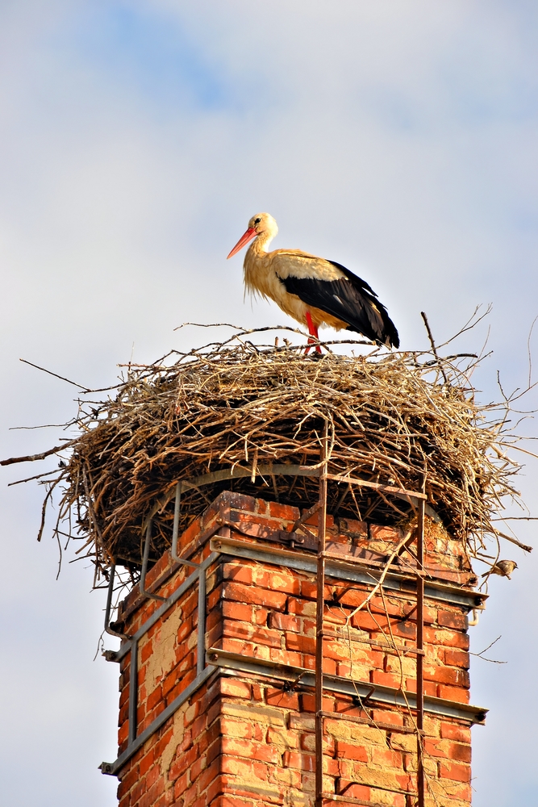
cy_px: 404
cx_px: 269
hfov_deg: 5.2
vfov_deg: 7.8
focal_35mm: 262
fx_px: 5882
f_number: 11
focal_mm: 175
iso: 100
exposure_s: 1/125
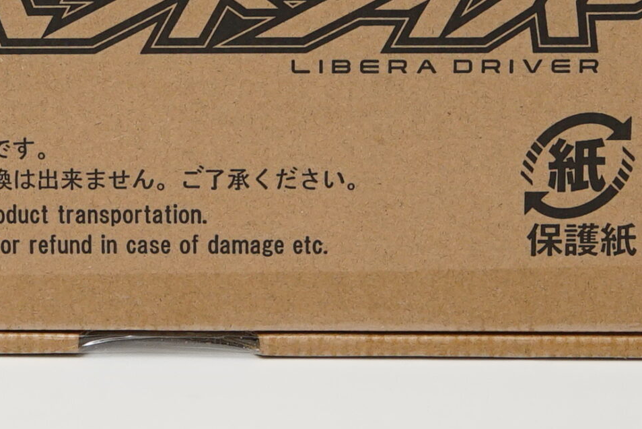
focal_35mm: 220
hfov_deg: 9.3
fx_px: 3925
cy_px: -39
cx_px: 137
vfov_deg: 6.2
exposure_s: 1/20
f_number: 10
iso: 1000
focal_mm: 55
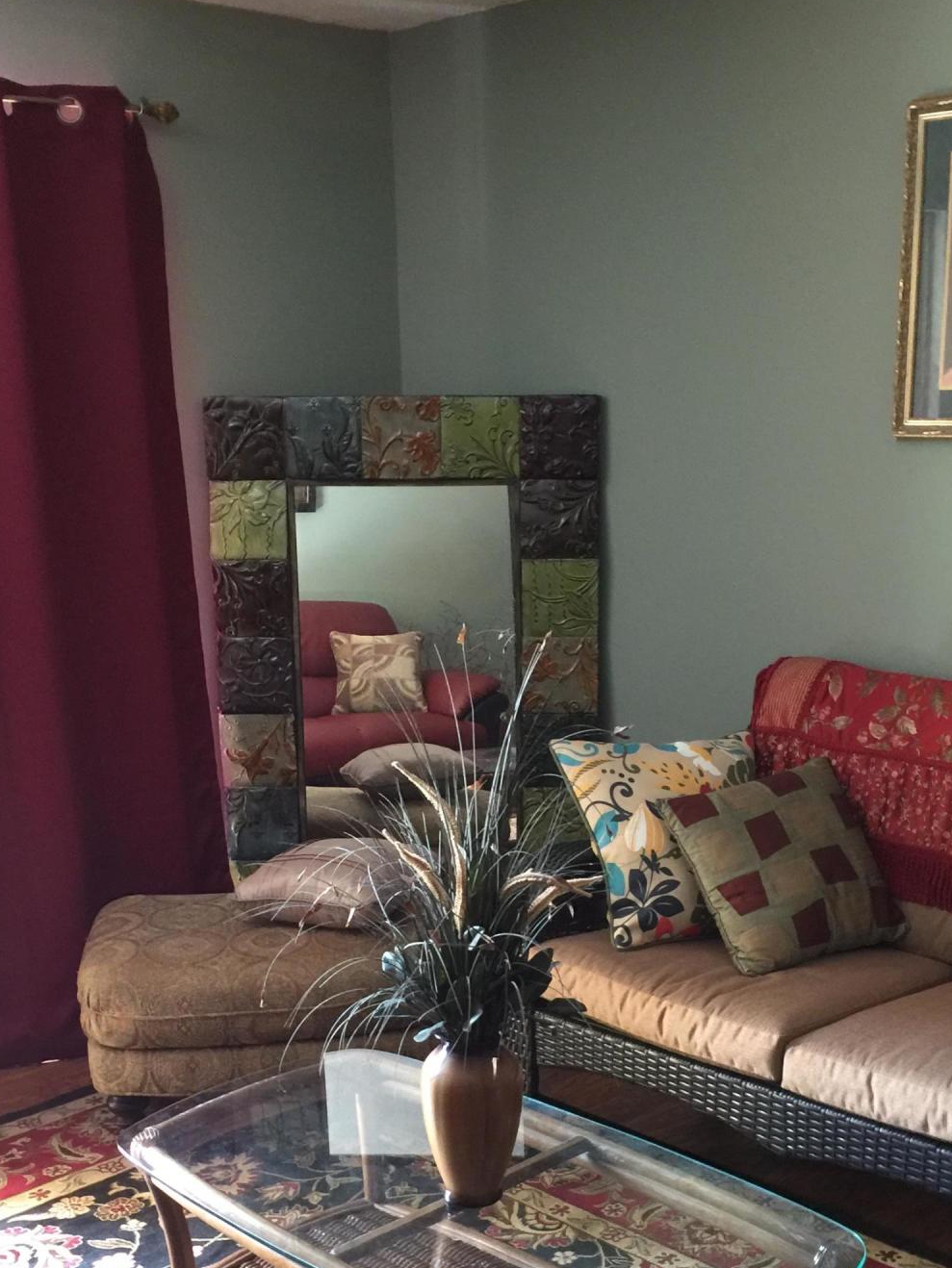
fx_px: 1613
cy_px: 905
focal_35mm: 44
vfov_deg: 42.0
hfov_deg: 32.8
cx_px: 545
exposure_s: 1/8
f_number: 2.2
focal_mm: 4.15
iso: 100
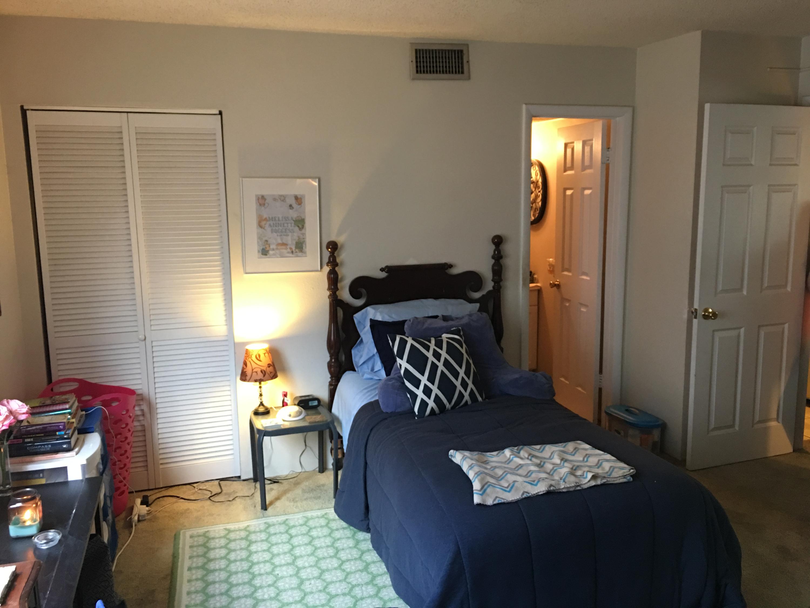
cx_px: 405
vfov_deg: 48.2
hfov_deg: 61.7
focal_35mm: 29
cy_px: 304
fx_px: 679
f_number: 2.2
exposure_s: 1/15
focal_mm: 4.15
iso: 125
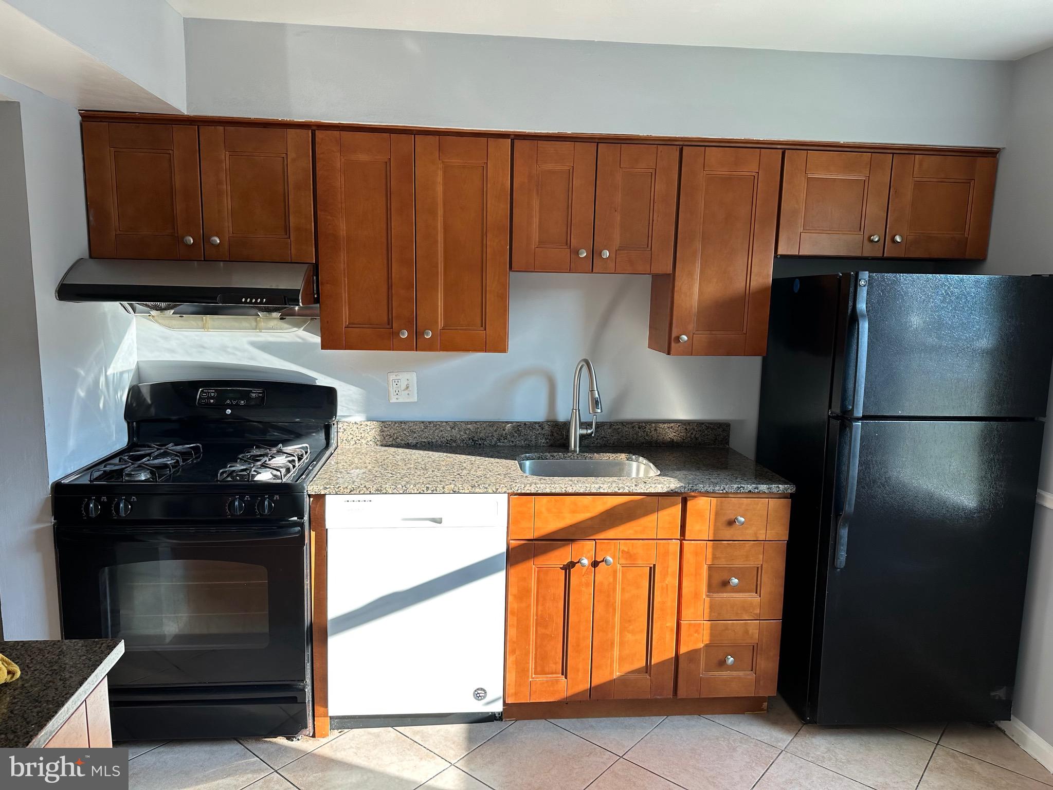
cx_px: 526
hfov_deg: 71.6
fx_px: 730
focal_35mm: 24
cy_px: 395
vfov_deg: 56.8
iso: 80
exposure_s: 1/121
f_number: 1.78
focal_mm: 6.86
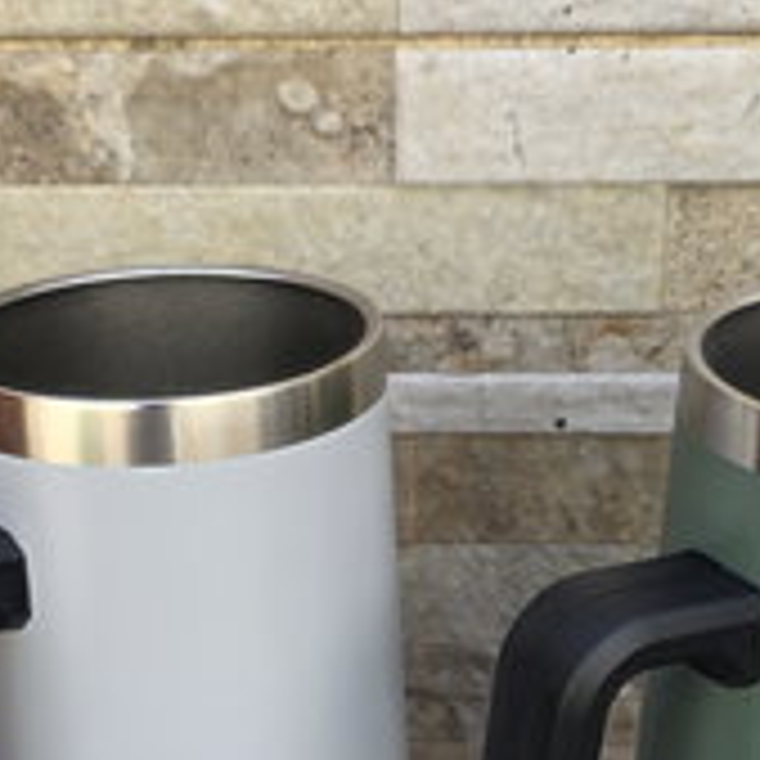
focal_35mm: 64
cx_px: 418
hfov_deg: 26.9
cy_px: 609
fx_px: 1590
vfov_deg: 26.4
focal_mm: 6.3
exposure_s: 1/359
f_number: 1.7
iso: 32
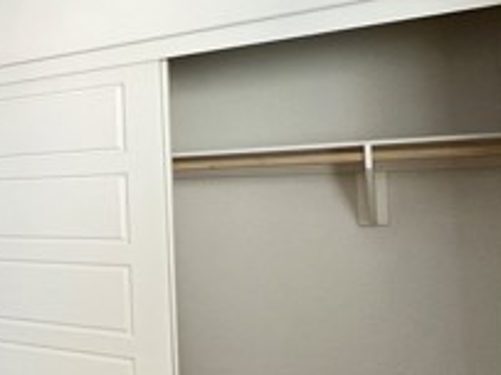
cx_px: -274
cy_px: 185
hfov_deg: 27.8
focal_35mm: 41
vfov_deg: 35.1
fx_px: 593
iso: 200
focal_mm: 1.57
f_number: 1.8
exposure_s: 1/99
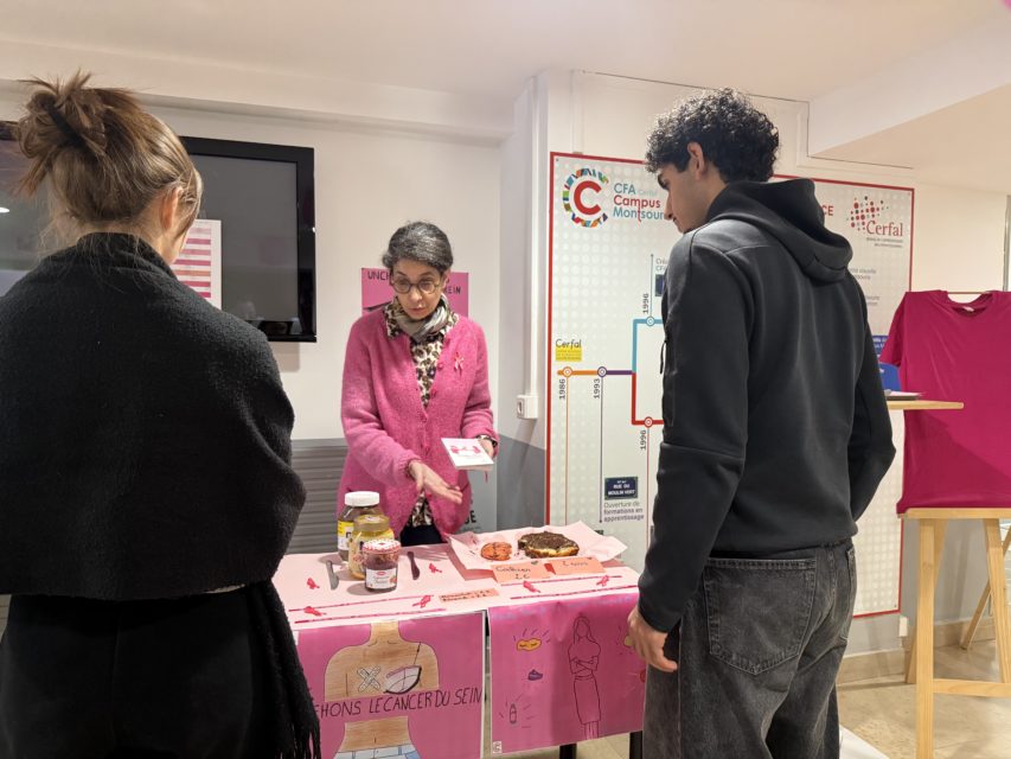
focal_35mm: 24
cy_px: 380
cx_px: 506
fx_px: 701
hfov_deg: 71.6
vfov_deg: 56.8
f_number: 1.78
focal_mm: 6.76
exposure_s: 1/50
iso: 320
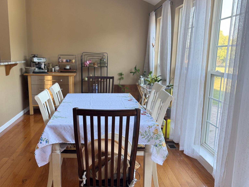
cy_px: 100
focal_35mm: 32
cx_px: 101
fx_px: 230
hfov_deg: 56.4
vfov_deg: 44.1
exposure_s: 1/121
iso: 100
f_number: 1.78
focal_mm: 6.76
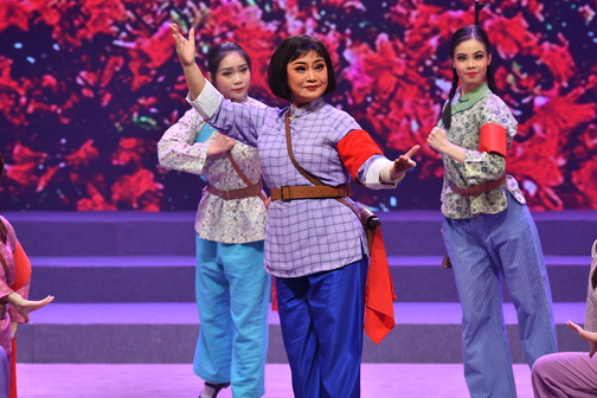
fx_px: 3947
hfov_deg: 8.7
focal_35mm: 238
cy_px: 186
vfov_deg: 5.8
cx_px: 263
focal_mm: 200
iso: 800
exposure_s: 1/125
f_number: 5.6
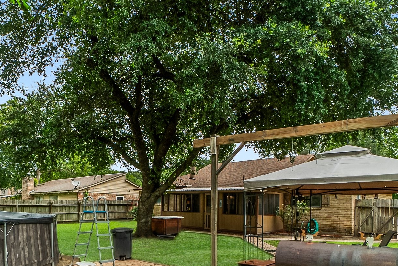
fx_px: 276
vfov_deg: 49.4
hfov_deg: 70.0
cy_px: 198
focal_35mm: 25
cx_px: 142
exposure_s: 1/320
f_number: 7.1
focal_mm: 10
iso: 2500
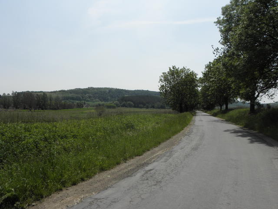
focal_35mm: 29
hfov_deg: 61.7
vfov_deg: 48.2
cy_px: 104
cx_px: 139
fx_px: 233
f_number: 5.6
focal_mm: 5.16
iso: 64
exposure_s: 1/400
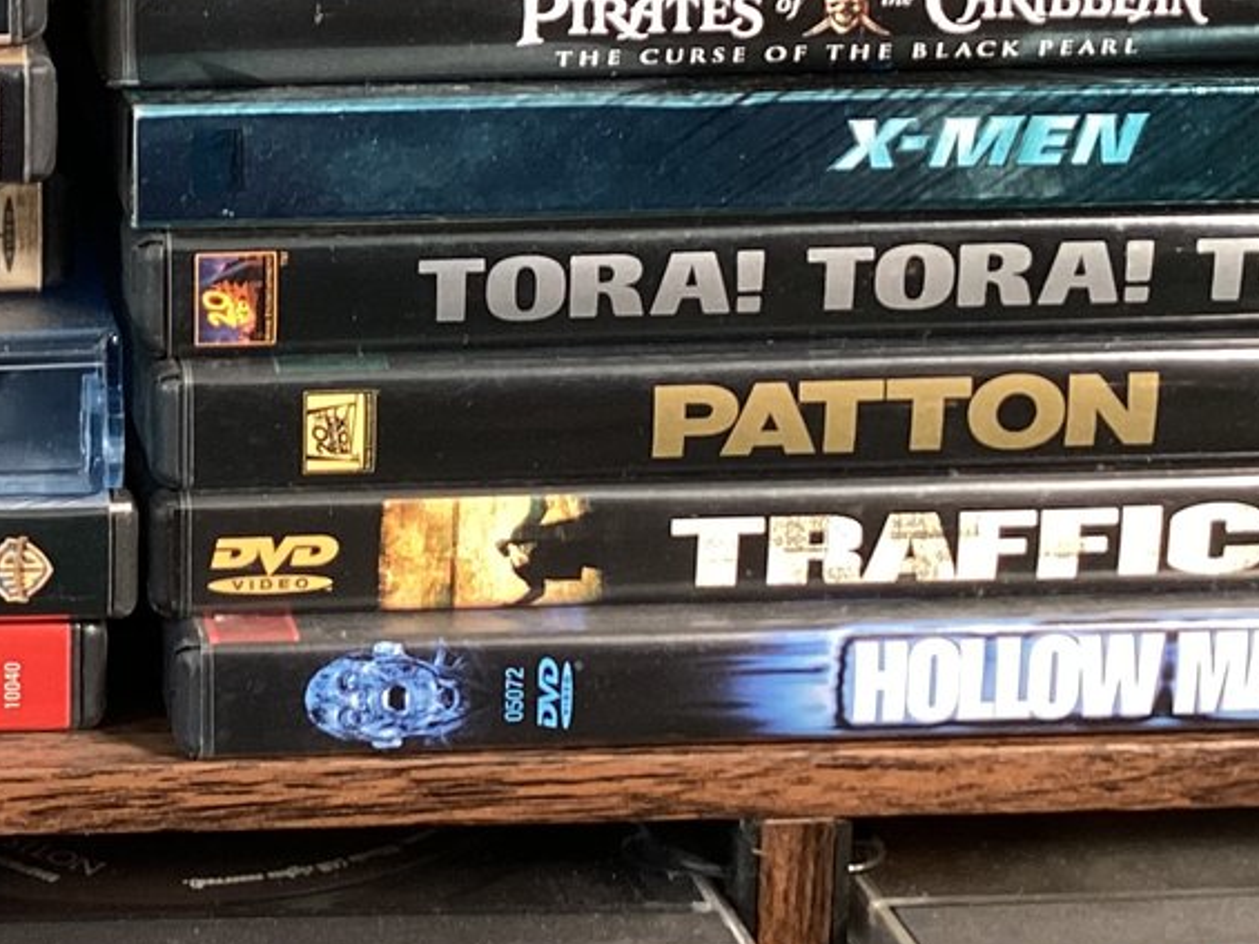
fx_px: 3019
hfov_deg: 22.6
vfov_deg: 17.7
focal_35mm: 83
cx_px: -1
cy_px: 208
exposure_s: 1/50
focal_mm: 3.3
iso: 100
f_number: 2.4
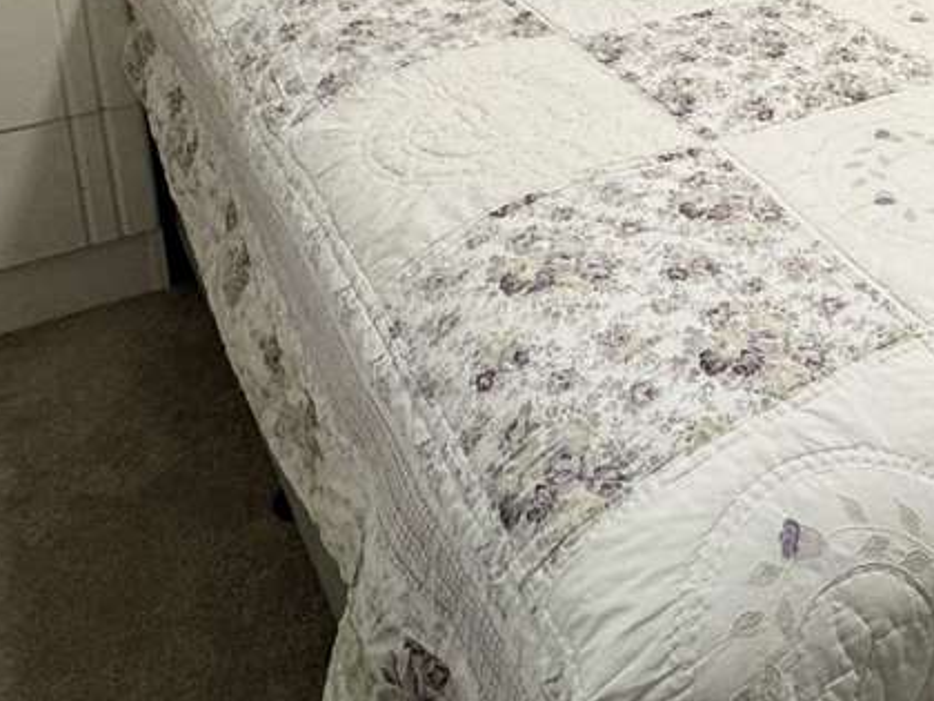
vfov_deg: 27.2
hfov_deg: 36.9
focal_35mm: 48
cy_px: -107
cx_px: 854
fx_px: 1295
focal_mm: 2.22
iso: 250
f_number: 2.2
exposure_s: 1/100
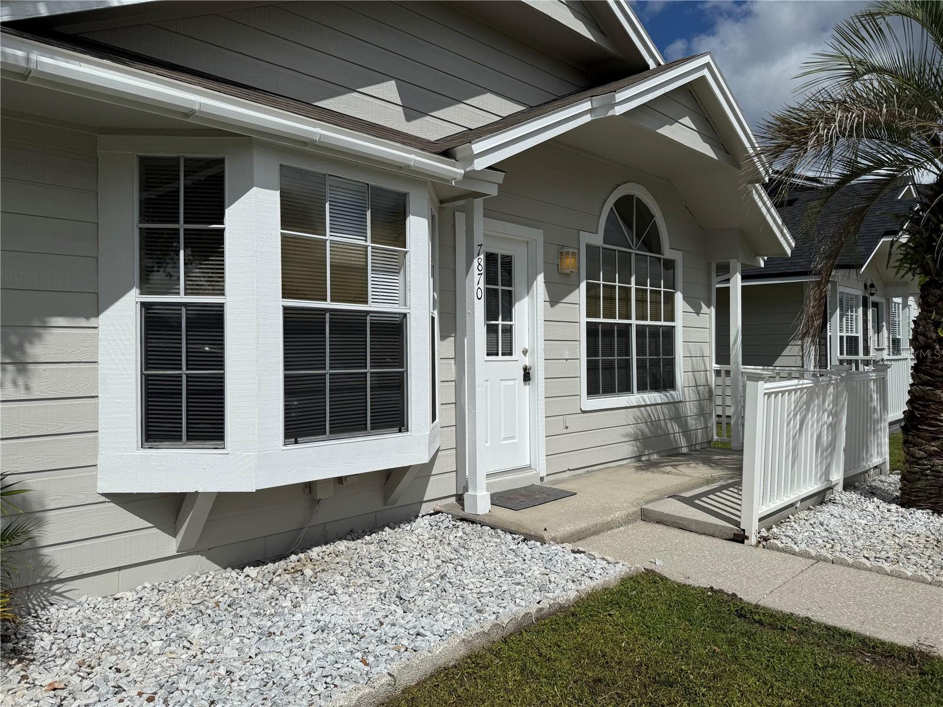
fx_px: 654
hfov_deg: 71.6
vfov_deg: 56.8
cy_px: 354
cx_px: 472
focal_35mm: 24
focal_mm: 6.76
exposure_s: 1/14286
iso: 64
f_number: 1.78
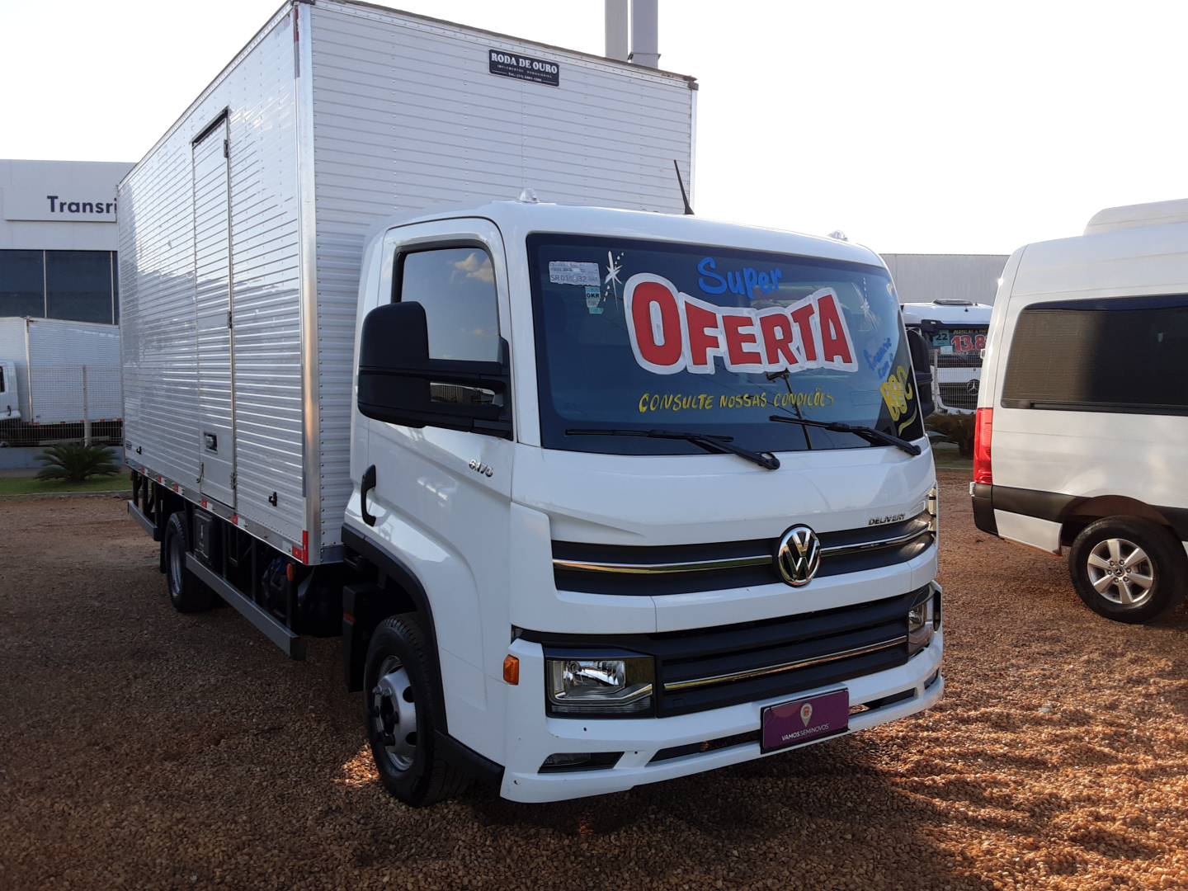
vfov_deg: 49.7
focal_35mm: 28
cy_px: 446
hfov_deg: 63.4
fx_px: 961
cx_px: 594
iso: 40
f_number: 1.9
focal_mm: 2.9
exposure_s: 1/524
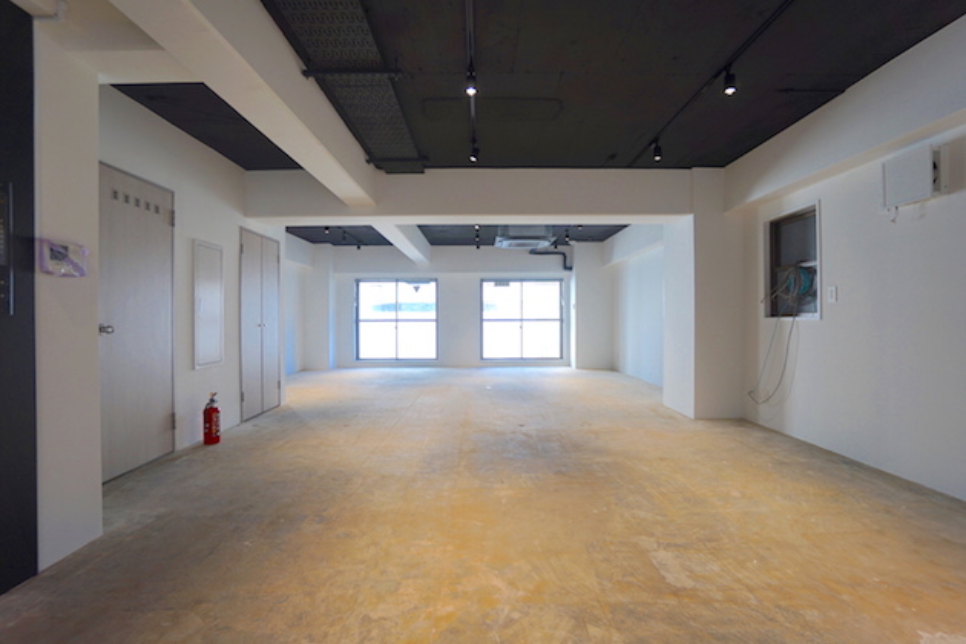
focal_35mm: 15
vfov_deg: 77.3
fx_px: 402
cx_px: 483
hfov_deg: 100.4
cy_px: 322
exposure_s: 1/50
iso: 100
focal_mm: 10
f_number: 4
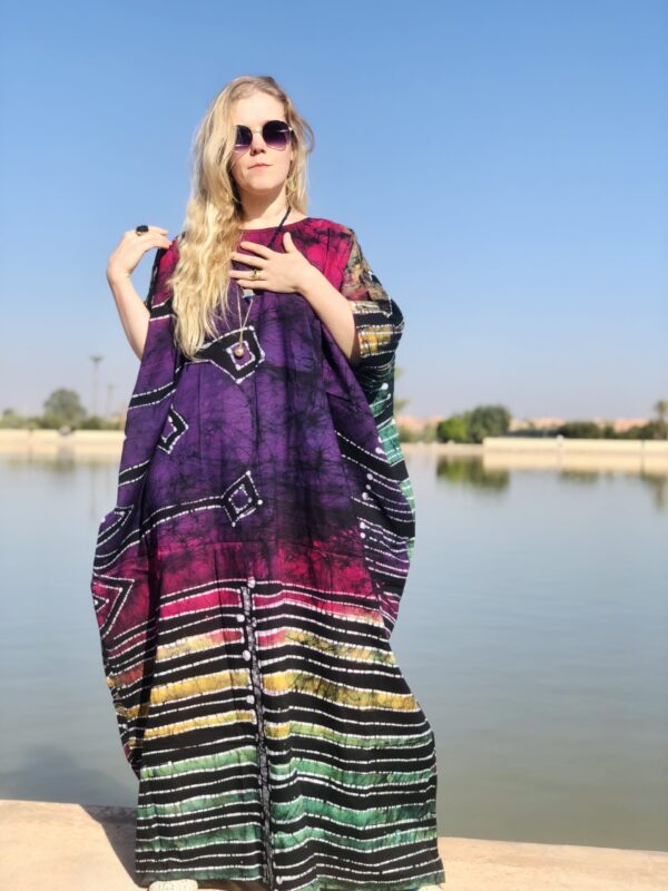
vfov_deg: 36.8
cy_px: 446
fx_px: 1338
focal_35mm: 52
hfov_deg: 28.0
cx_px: 334
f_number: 2.4
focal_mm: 6
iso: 16
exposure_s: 1/1056
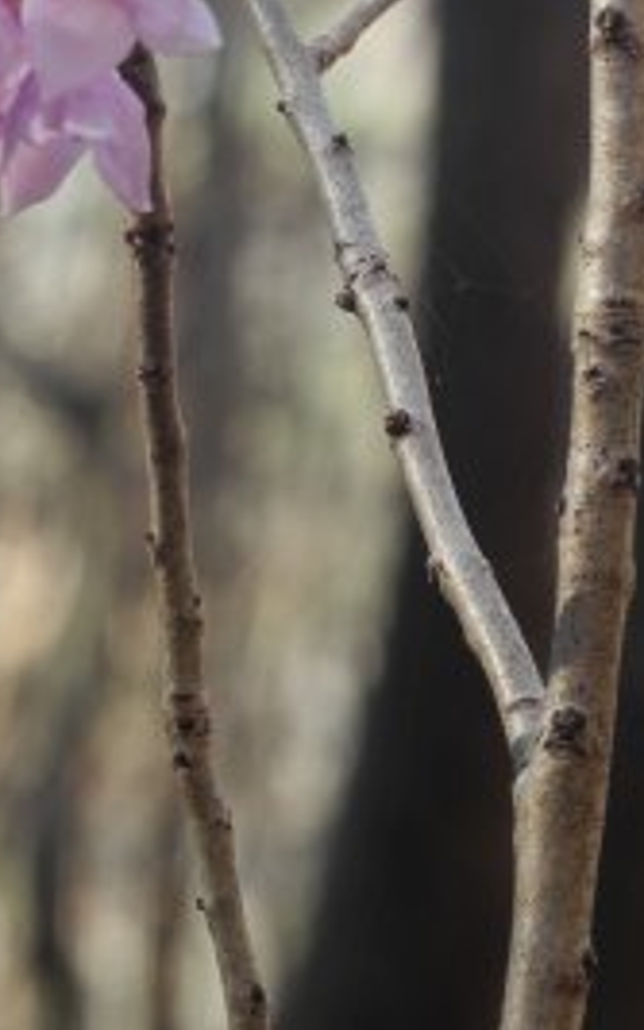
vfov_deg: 7.2
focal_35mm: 289
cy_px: 4
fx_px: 8111
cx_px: 71
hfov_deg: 4.5
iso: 100
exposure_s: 1/35.1
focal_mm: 25.4
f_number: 5.6
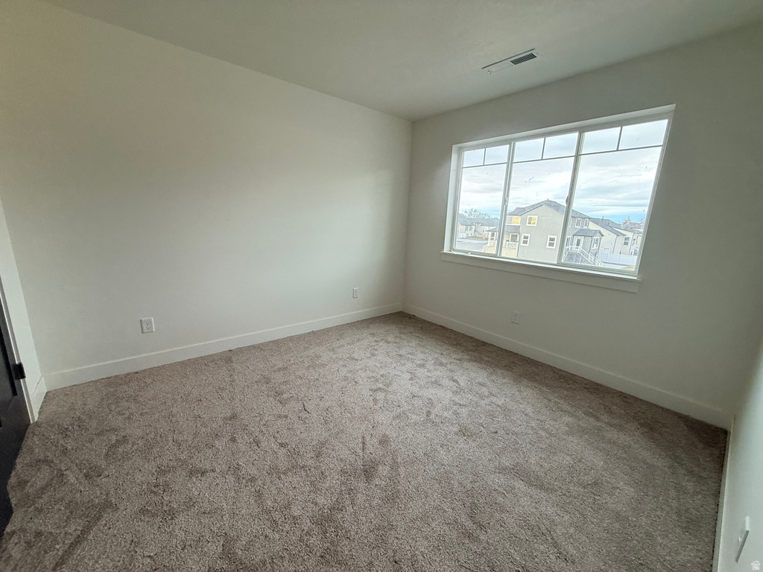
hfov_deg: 102.1
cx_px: 382
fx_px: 309
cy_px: 286
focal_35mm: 14
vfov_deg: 85.7
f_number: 2.2
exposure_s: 1/120
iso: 160
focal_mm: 2.22
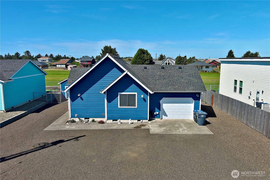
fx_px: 217
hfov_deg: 63.7
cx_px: 135
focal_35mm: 29
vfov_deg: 45.0
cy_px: 90
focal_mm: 10.57
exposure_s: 1/1642
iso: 100
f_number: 2.8
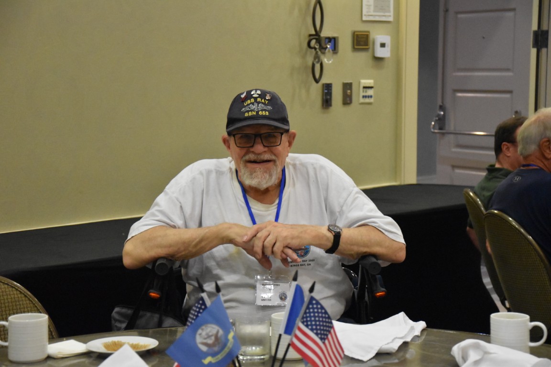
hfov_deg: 21.9
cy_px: 184
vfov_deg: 14.7
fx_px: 1423
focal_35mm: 93
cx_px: 276
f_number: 5.3
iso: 7200
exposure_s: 1/125
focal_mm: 62
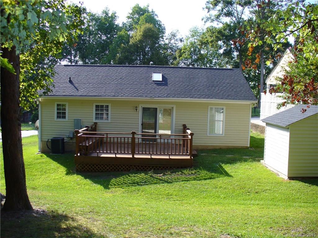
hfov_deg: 50.1
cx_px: 159
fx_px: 340
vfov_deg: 38.7
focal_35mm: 37
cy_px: 119
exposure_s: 1/400
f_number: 2.8
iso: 80
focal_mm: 6.1
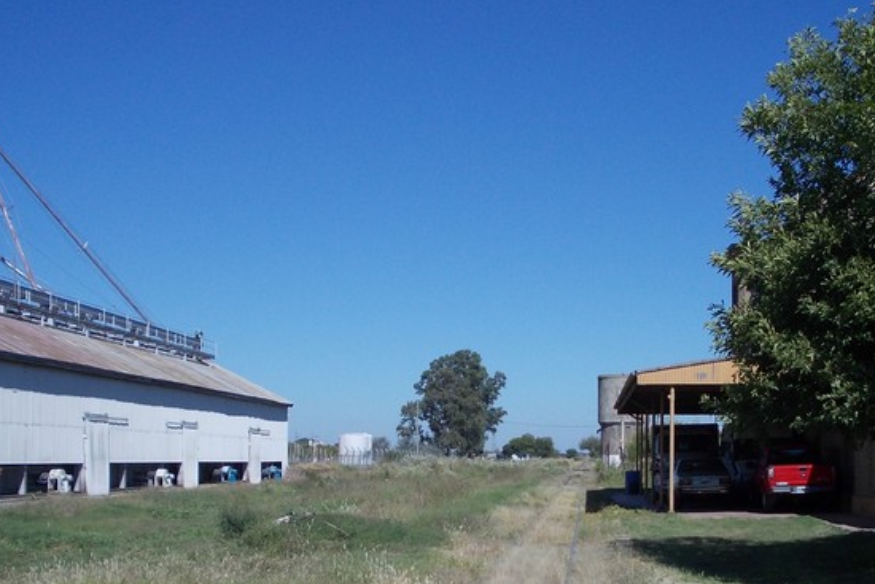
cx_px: 493
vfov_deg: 24.3
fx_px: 1337
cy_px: 446
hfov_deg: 36.2
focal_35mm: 55
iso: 80
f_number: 6.2
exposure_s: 1/400
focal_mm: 5.3
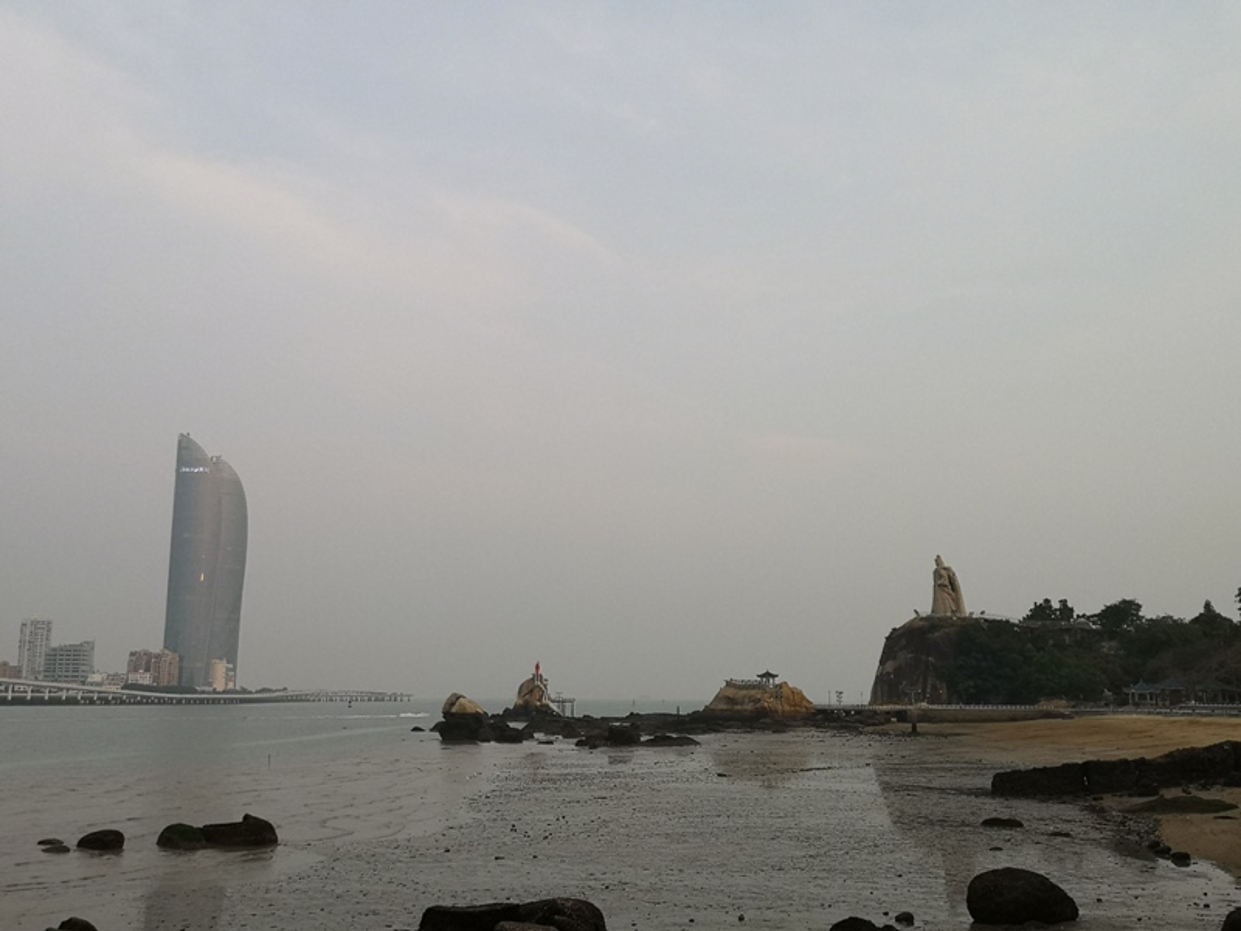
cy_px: 466
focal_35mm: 34
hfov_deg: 54.0
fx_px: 1219
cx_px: 620
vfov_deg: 41.8
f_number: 1.8
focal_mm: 3.95
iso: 50
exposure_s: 1/471
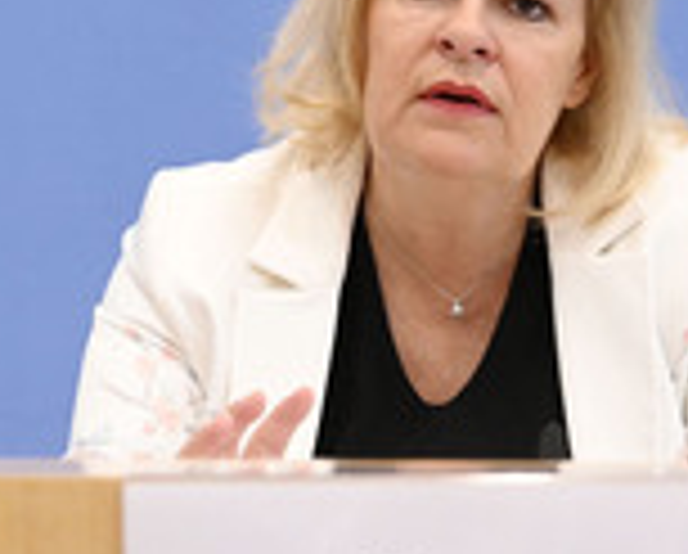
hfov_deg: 9.8
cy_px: 135
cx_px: -137
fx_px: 3937
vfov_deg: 8.0
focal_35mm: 193
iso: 4000
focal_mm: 70
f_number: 5
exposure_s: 1/800
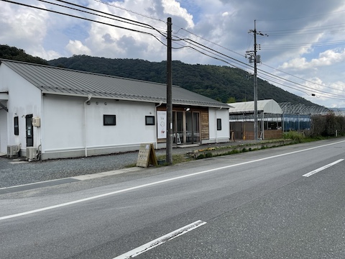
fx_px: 259
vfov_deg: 53.1
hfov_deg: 67.3
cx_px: 172
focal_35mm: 26
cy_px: 130
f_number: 1.6
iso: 32
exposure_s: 1/2132
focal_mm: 4.2
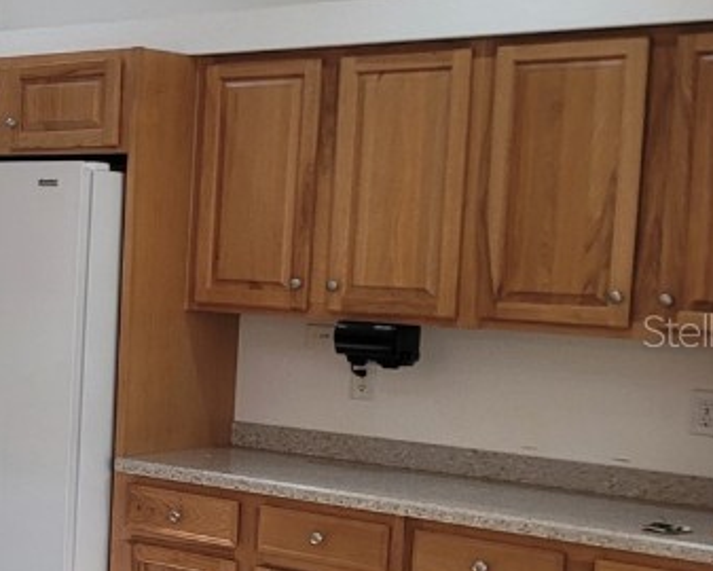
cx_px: -241
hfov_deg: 22.0
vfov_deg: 19.9
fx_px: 1626
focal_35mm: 77
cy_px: 330
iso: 125
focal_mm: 5.4
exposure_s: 1/120
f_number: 1.8
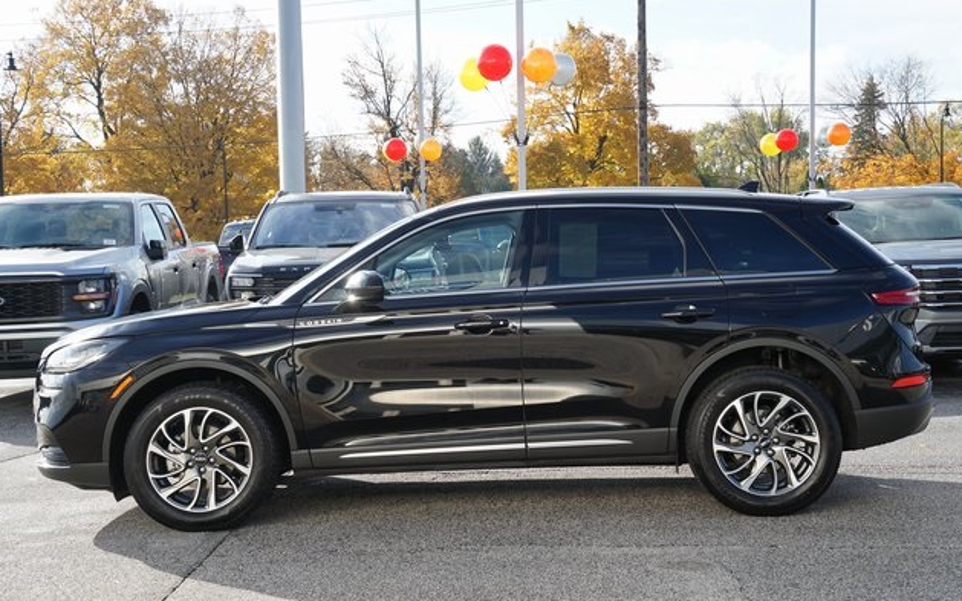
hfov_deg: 36.9
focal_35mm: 55
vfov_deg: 23.5
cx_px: 480
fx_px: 1442
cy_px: 297
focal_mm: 53
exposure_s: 1/100
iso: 100
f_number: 9
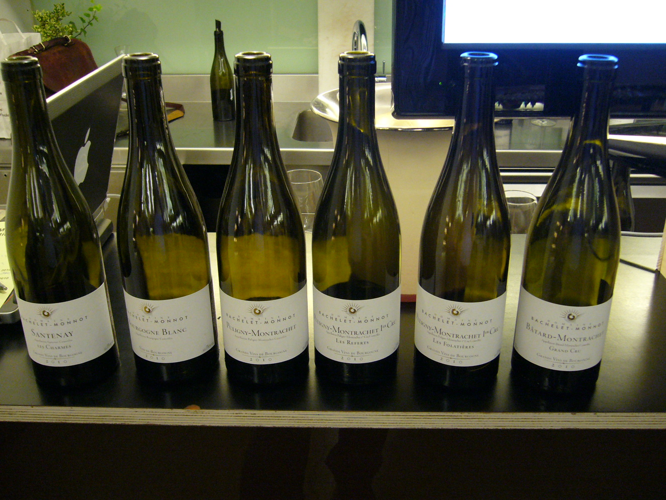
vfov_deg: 40.7
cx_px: 333
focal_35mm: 35
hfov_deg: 52.6
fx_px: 673
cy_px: 250
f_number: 2.8
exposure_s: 1/8
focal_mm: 5.8
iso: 200
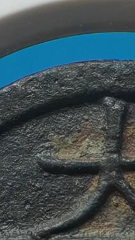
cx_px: 135
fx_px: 3144
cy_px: 363
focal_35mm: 495
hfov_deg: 2.5
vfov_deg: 4.3
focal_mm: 7.62
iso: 50
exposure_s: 1/120
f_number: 1.6
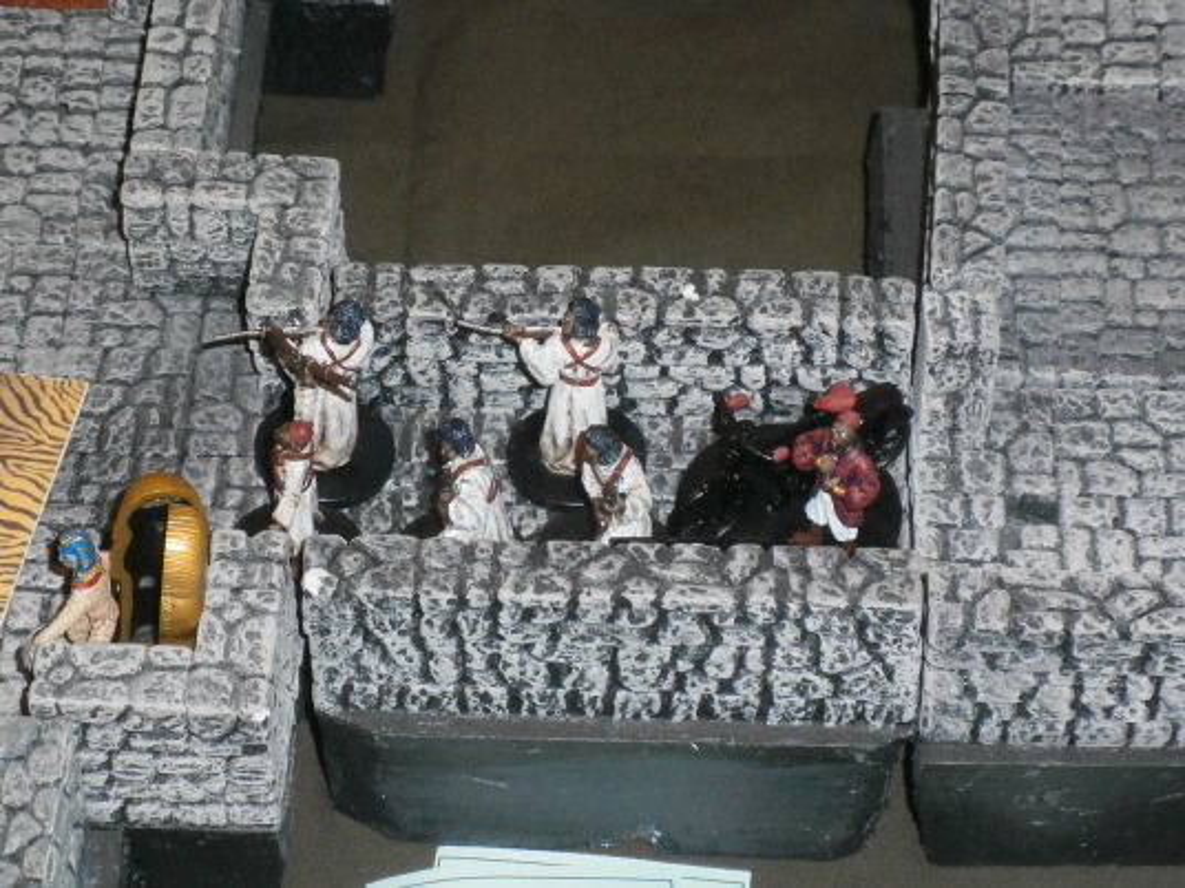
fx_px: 3800
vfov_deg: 13.3
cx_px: 592
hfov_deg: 17.7
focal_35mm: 111
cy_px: 444
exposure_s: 1/100
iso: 200
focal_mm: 19.6
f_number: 5.8
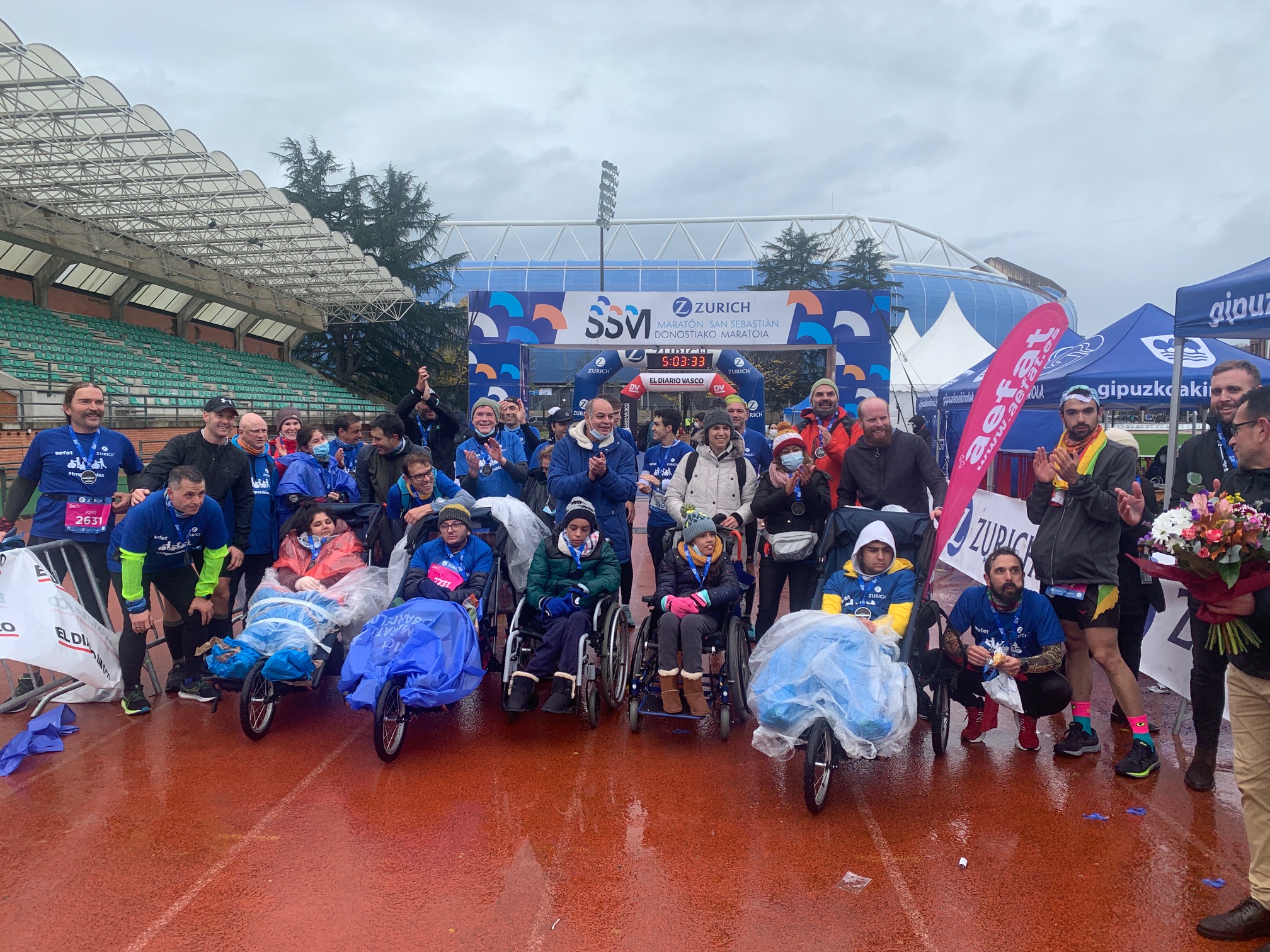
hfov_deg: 67.3
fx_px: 954
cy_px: 476
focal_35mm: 26
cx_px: 635
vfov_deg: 53.1
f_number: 1.8
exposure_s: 1/534
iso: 25
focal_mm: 4.25
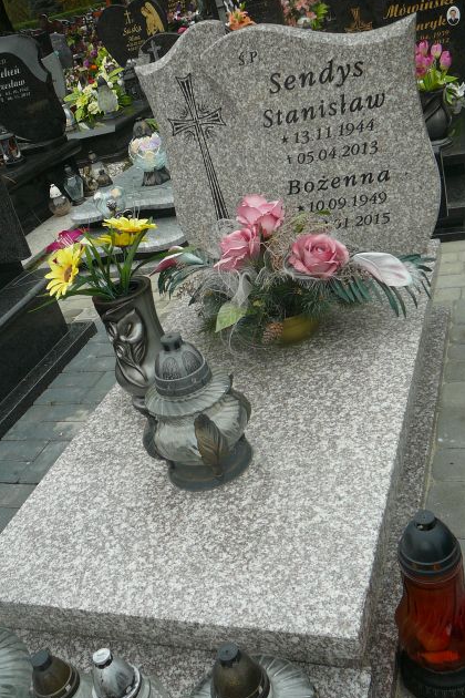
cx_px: 230
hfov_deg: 35.9
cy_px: 349
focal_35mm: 37
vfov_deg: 51.9
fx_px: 717
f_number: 2.8
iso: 80
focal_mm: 5.2
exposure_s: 1/100
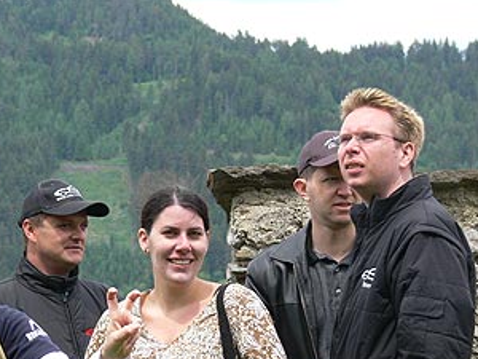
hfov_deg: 9.0
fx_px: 3024
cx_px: 102
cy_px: 281
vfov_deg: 6.8
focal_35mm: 219
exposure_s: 1/250
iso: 100
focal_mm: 29
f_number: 5
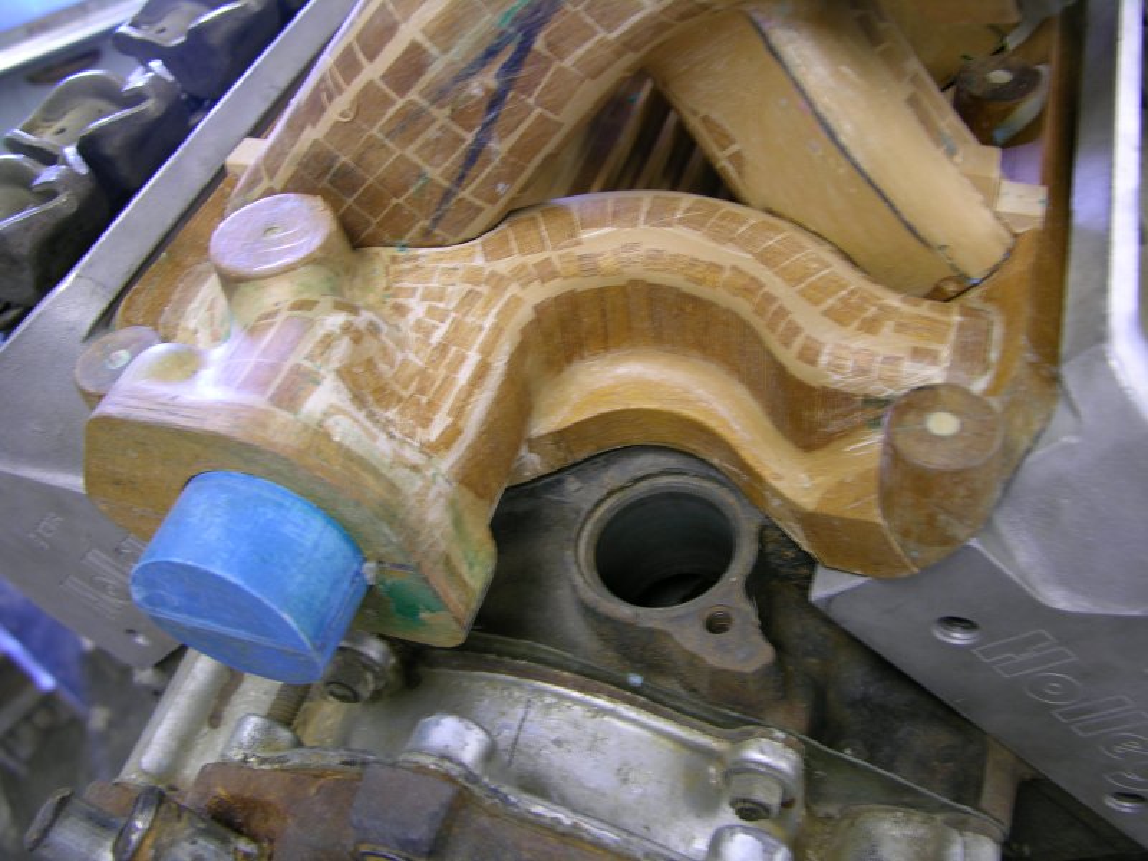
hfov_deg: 52.6
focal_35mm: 35
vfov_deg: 40.7
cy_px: 430
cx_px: 574
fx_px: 1161
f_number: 2.8
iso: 50
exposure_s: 1/4.7
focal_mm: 8.9
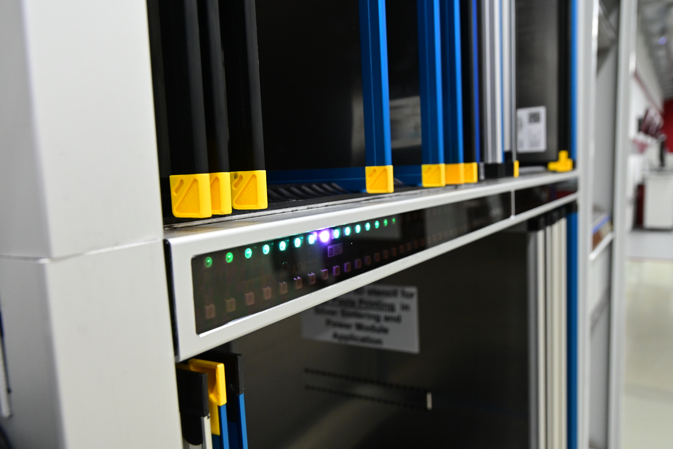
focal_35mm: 30
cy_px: 224
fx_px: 561
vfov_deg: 43.6
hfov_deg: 61.9
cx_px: 336
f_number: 5.6
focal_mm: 20
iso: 1600
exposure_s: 1/60
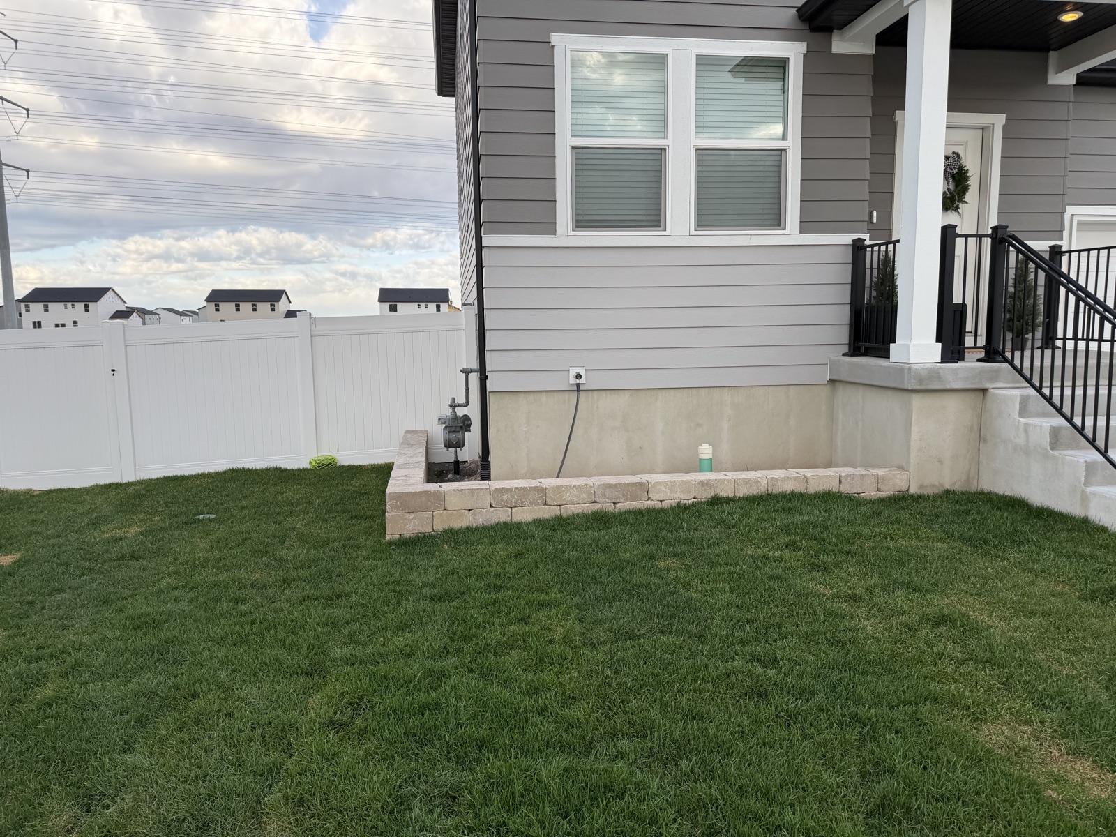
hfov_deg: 71.6
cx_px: 558
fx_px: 774
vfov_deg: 56.8
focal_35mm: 24
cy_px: 418
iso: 80
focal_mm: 6.76
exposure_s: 1/735
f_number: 1.78
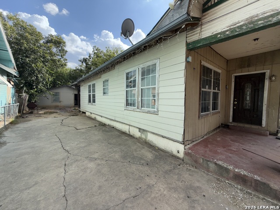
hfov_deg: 102.1
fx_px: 113
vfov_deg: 85.7
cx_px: 140
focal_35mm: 14
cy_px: 105
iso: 16
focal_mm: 2.22
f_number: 2.2
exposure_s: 1/531
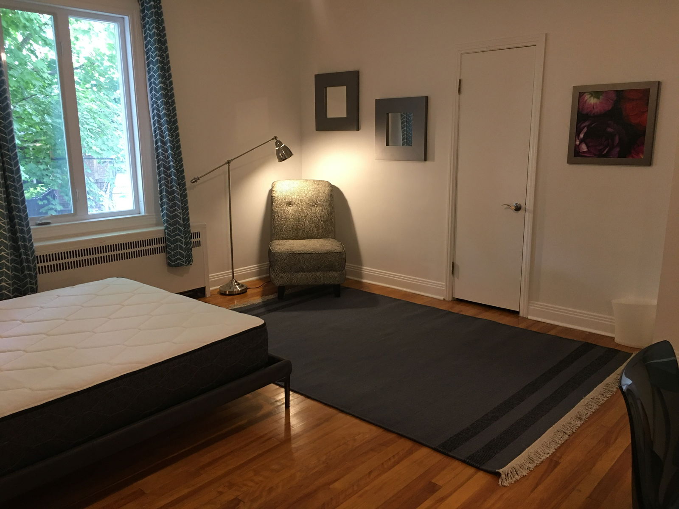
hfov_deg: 61.7
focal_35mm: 29
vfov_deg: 48.2
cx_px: 340
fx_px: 569
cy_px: 254
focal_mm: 4.15
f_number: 2.2
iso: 50
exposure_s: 1/15
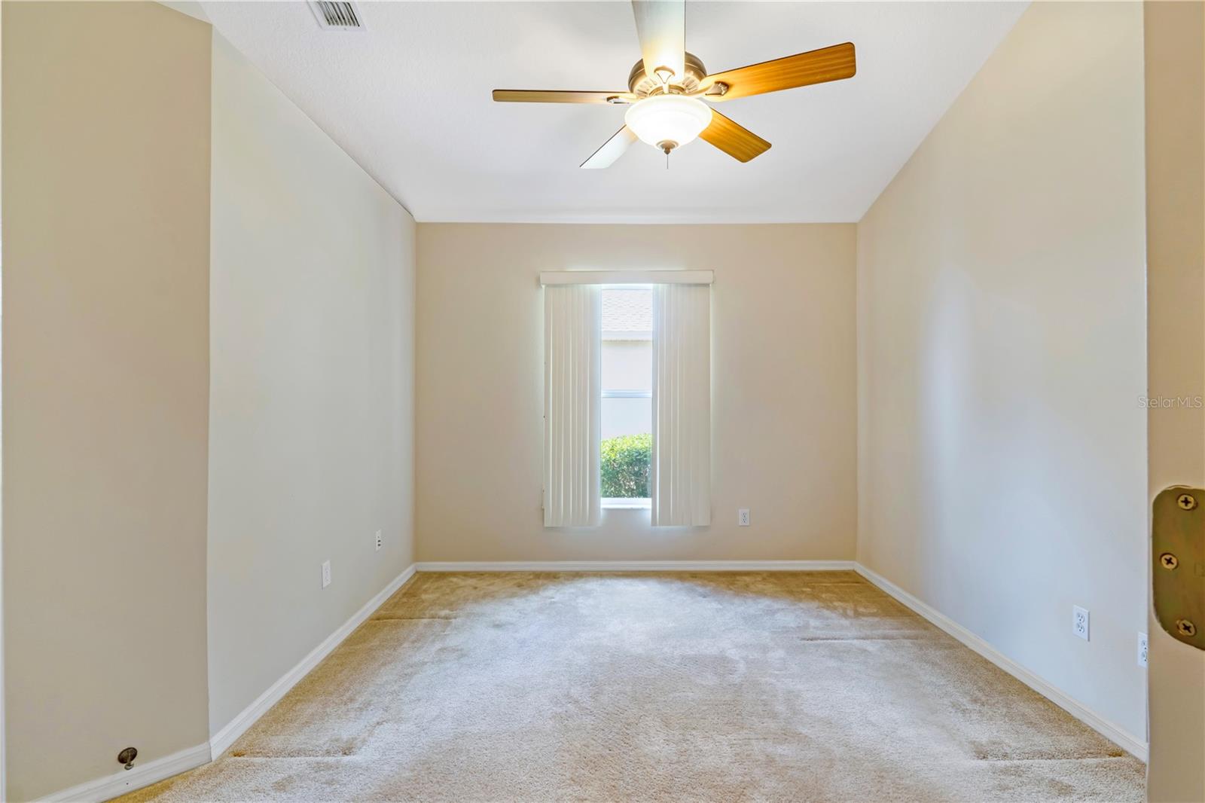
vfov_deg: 72.0
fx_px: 552
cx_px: 602
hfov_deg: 95.0
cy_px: 402
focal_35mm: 16
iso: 250
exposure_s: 1/125
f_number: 9
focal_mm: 11
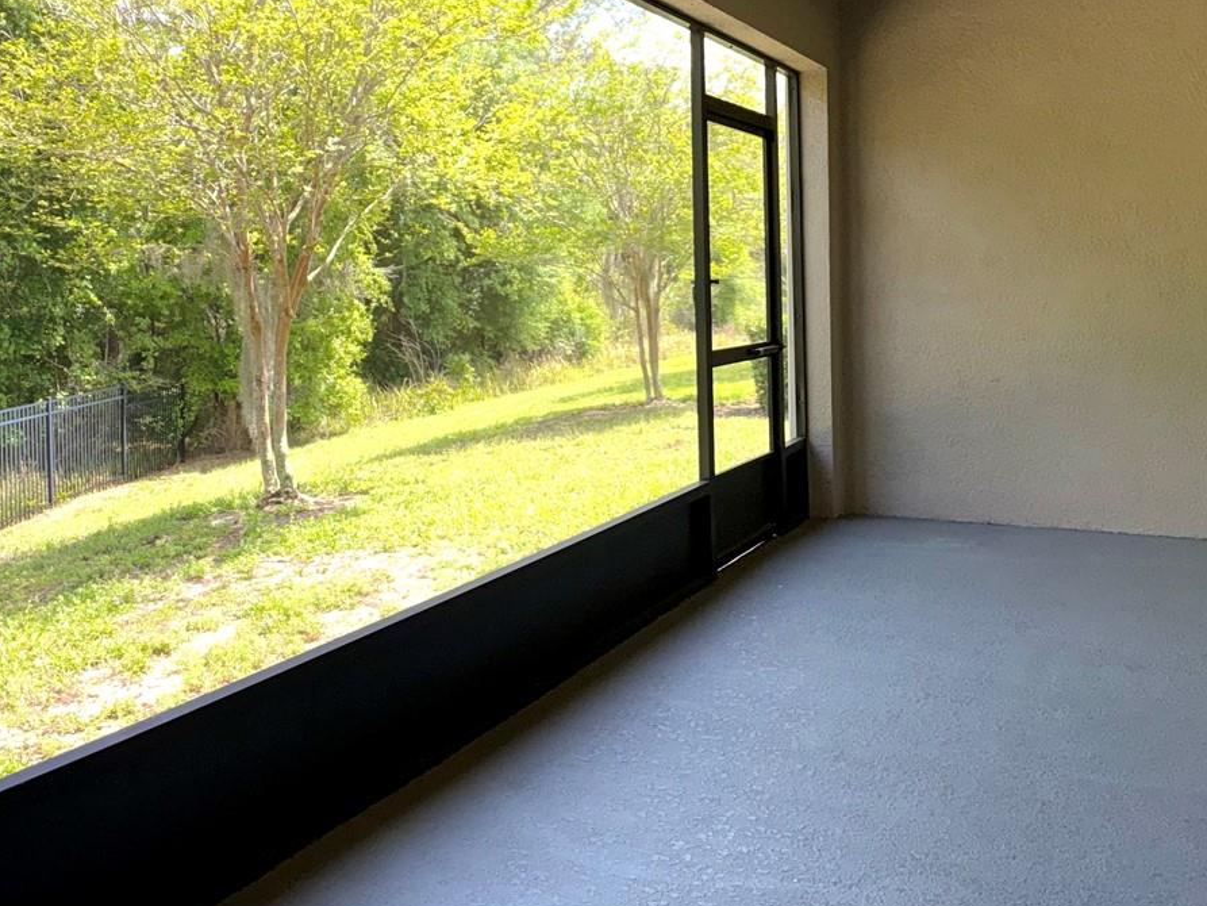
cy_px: 265
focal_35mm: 43
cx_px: 496
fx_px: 1500
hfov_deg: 43.7
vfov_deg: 33.2
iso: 125
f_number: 1.78
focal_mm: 6.76
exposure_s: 1/757
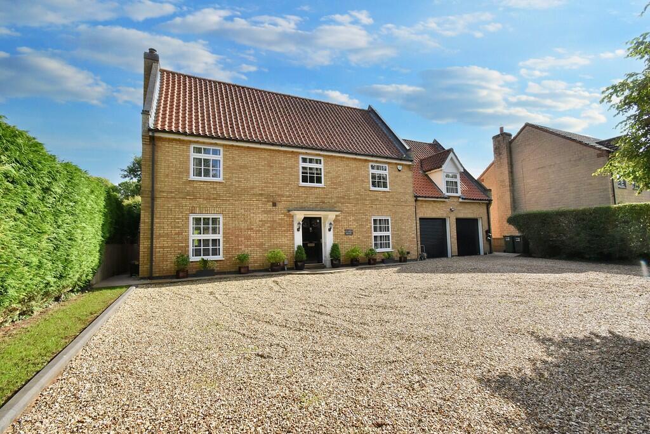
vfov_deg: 77.3
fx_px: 271
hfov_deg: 100.4
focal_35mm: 15
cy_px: 217
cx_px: 325
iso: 800
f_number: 13
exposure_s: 1/640
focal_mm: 10
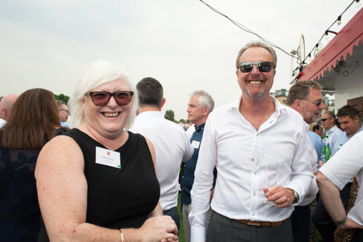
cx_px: 182
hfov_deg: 65.5
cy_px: 121
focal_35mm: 28
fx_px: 282
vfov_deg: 46.4
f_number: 16
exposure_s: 1/250
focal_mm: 28
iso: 800
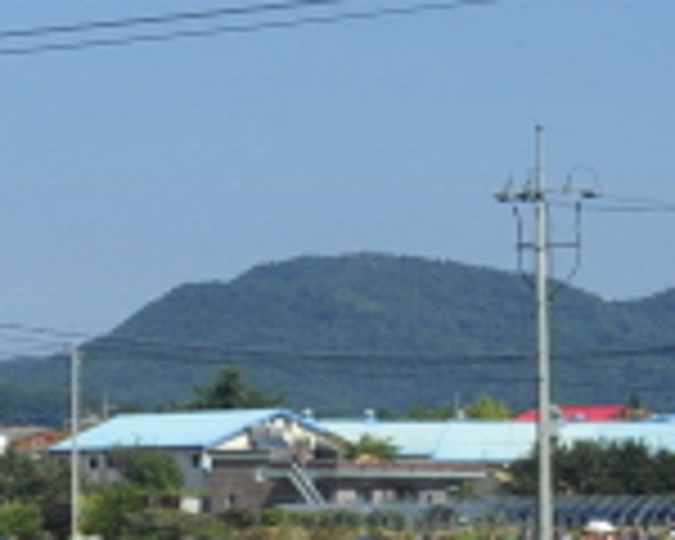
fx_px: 6133
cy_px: 367
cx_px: -32
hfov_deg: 6.3
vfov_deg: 5.0
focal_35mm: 307
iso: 200
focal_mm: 70
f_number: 11
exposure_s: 1/320
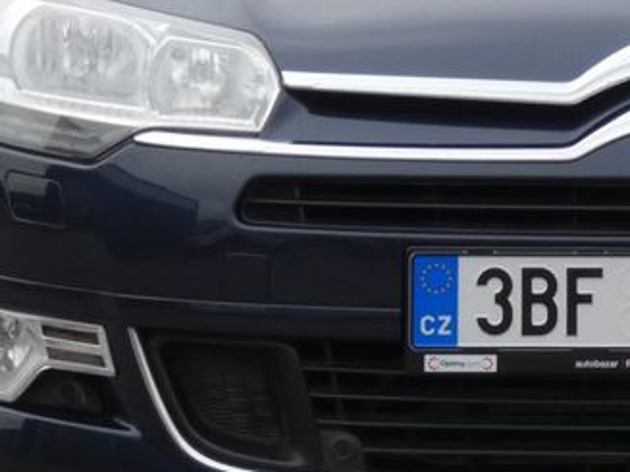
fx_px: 6386
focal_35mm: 351
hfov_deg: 5.6
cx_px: 570
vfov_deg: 4.2
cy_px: 64
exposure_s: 1/80
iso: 160
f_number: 5.6
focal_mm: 20.1
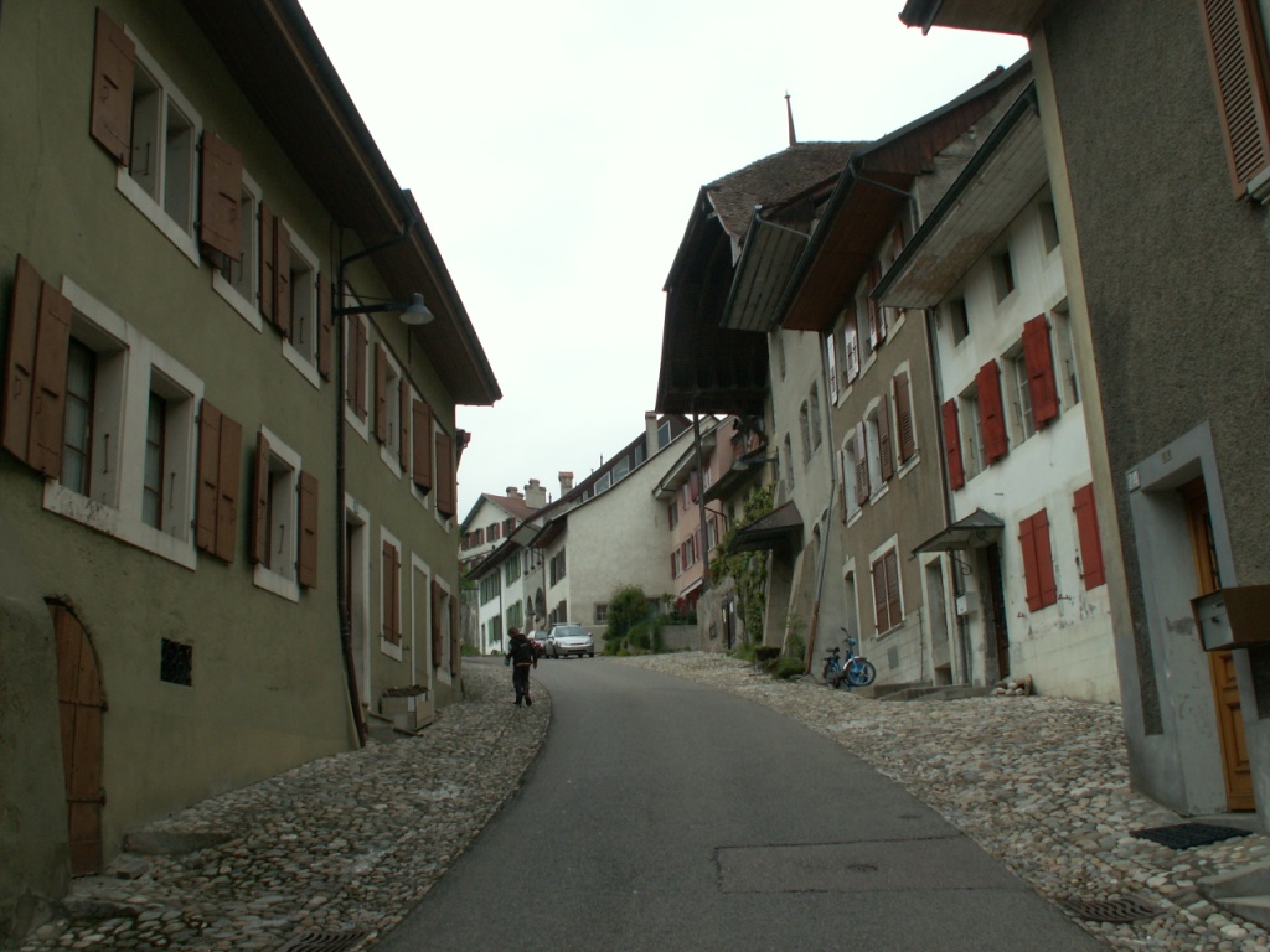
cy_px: 476
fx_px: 1284
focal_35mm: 35
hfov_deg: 52.6
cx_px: 635
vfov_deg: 40.7
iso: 50
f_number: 5.6
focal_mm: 5.86
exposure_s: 1/200
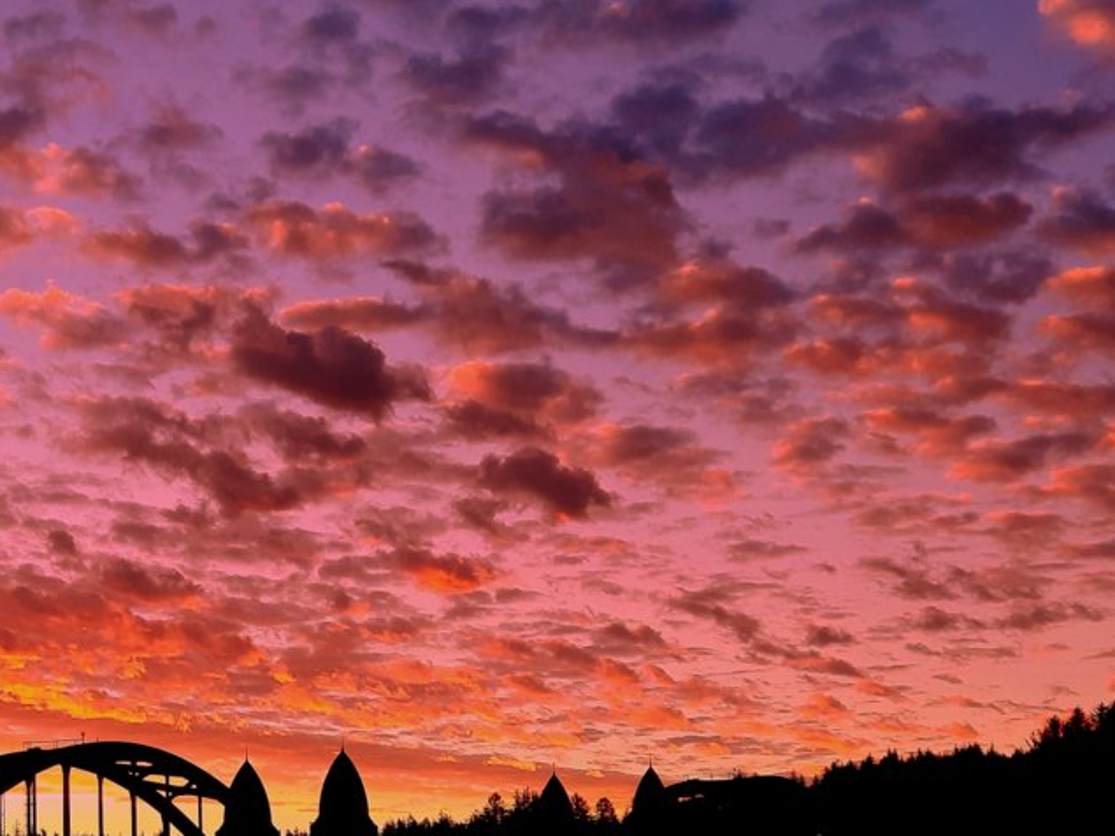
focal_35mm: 63
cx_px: 100
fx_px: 2029
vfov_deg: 22.3
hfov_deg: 29.4
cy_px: 850
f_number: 2
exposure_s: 1/155
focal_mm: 4.6
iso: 40
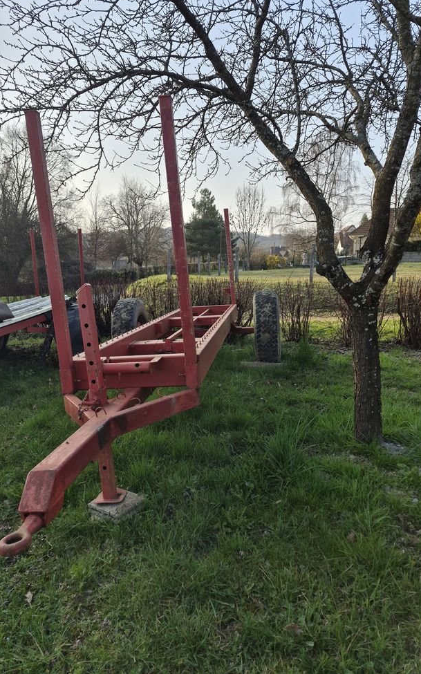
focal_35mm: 25
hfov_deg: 49.2
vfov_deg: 72.5
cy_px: 330
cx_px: 191
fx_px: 459
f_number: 1.8
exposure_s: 1/4704
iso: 80
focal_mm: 5.4
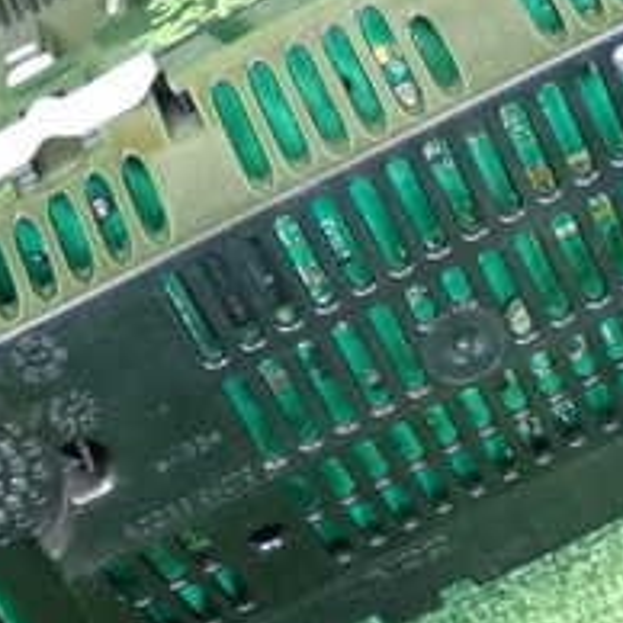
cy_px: 244
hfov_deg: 15.5
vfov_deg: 15.5
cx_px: 414
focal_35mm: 112
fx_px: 2281
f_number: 2.8
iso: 1250
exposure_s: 1/125
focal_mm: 7.31
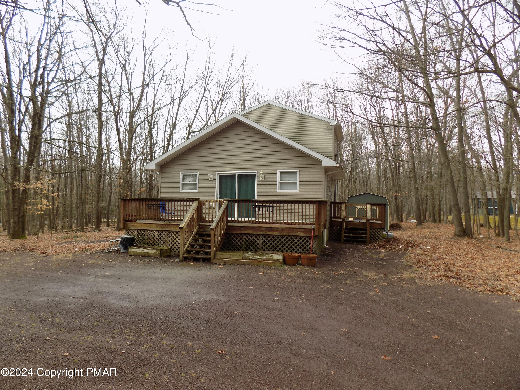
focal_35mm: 23
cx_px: 260
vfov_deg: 58.9
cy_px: 195
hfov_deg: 73.9
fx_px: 346
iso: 80
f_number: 3.1
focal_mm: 4
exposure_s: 1/200
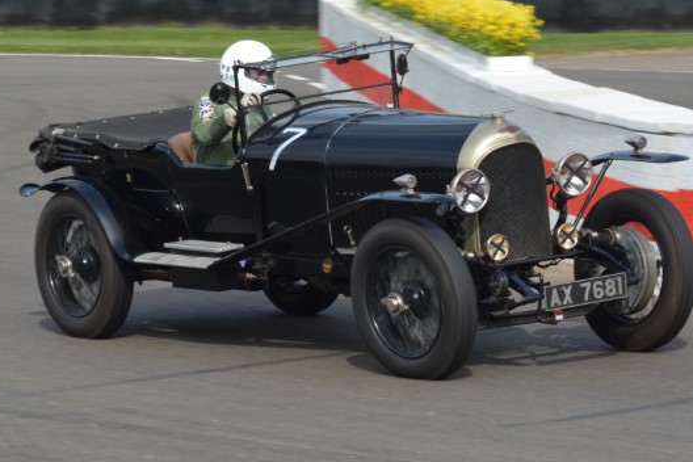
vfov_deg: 7.7
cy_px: 222
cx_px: 375
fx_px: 3445
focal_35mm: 179
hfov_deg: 11.5
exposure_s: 1/250
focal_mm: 90
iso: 400
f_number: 13
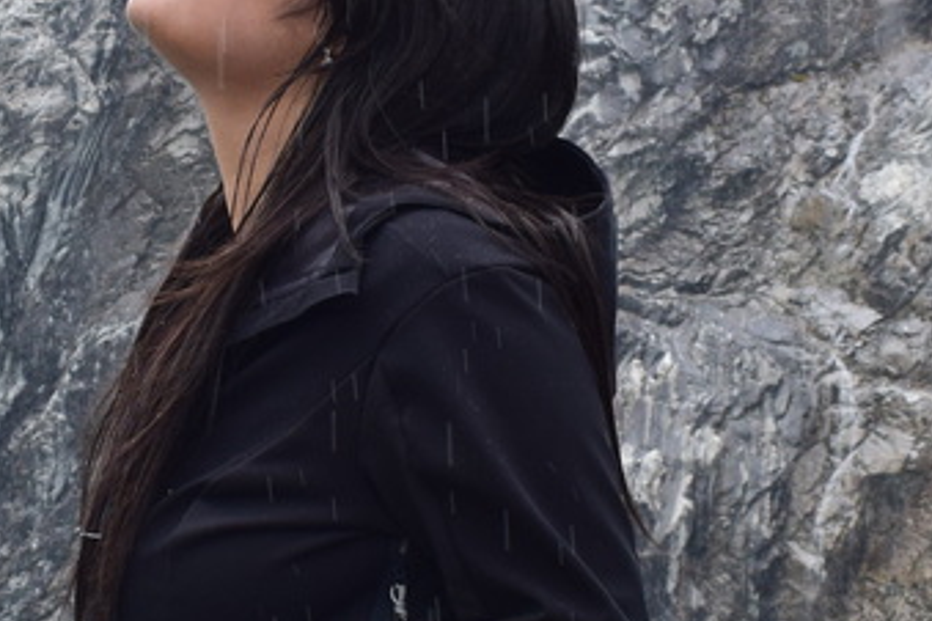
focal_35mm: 136
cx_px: 201
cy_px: 290
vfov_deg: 10.1
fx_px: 3521
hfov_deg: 15.0
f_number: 11
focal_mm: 24
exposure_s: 1/400
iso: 400
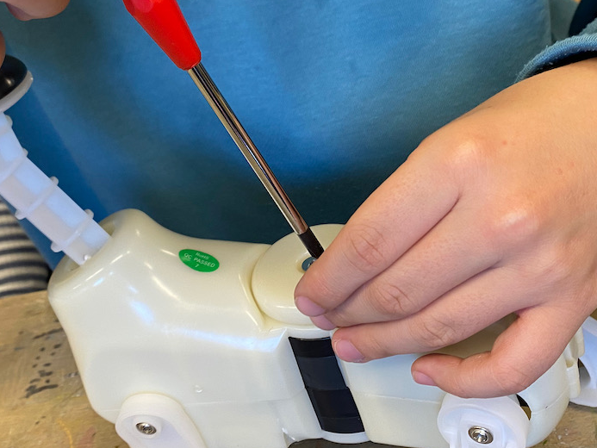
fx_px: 828
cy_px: 163
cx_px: 266
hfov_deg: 39.6
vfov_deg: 30.1
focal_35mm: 48
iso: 80
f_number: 1.8
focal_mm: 4.25
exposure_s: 1/50
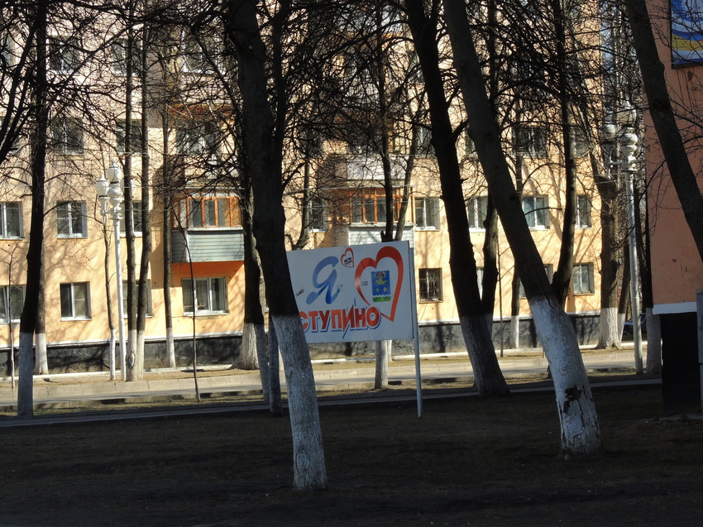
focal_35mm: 120
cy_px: 264
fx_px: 2436
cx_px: 352
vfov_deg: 12.3
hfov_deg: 16.4
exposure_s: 1/640
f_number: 6.7
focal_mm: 21.4
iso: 400
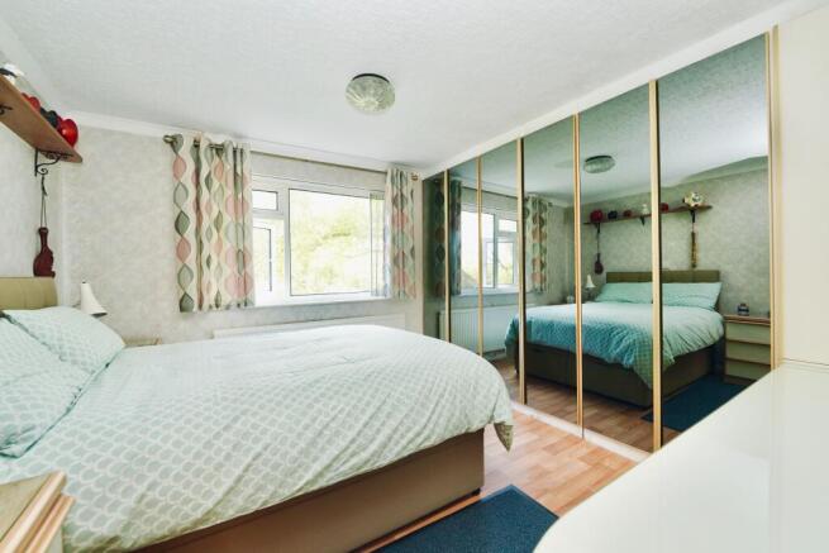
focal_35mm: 14
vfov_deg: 81.2
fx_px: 322
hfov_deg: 104.2
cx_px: 414
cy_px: 276
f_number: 4
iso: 1250
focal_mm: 14
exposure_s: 1/160
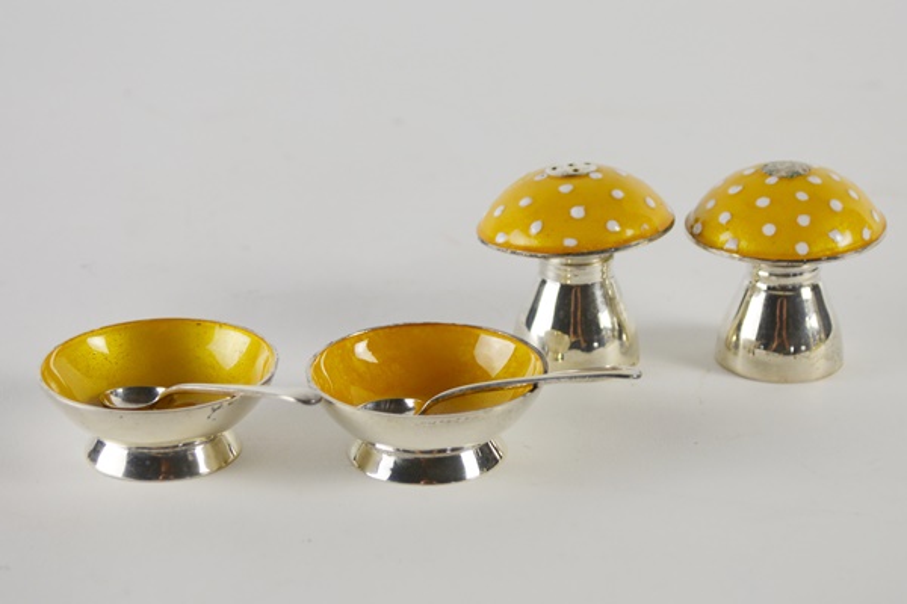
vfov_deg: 22.6
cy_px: 302
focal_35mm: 60
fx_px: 1512
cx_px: 454
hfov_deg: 33.4
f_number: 5.6
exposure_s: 1/125
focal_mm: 40
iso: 220
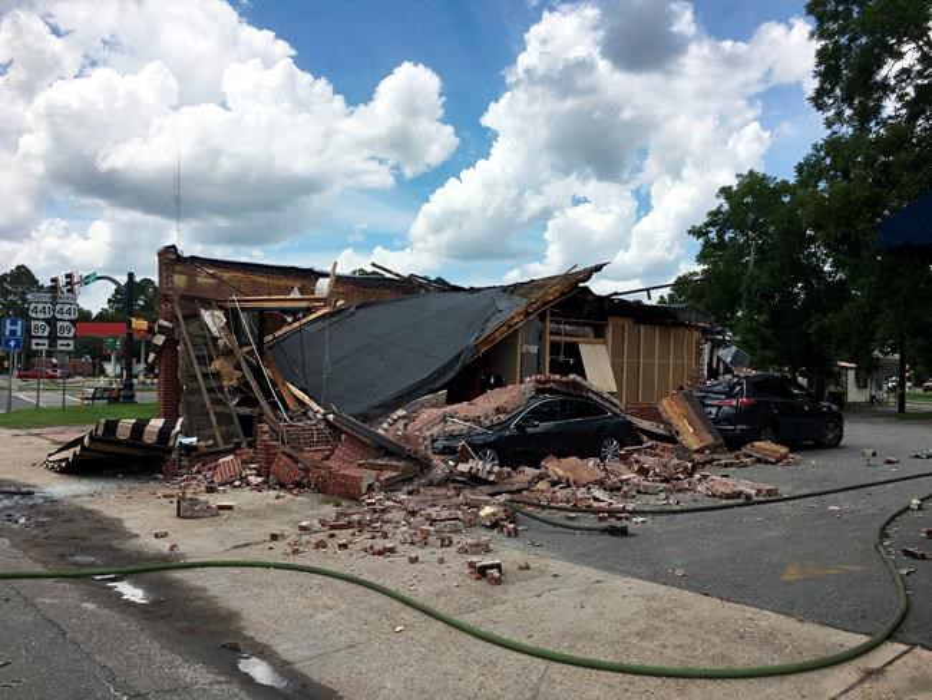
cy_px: 350
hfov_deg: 61.6
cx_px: 466
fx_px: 781
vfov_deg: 48.3
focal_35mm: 29
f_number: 2.2
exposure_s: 1/2262
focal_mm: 4.15
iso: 25
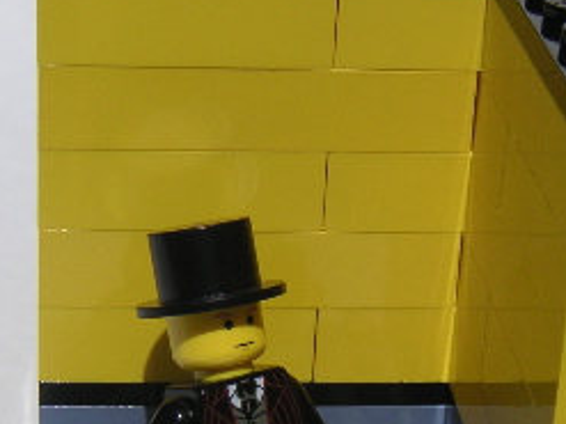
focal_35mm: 124
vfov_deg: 11.9
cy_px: 355
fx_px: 2027
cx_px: 266
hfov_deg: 15.9
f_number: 6.7
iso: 50
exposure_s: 1/500
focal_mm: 8
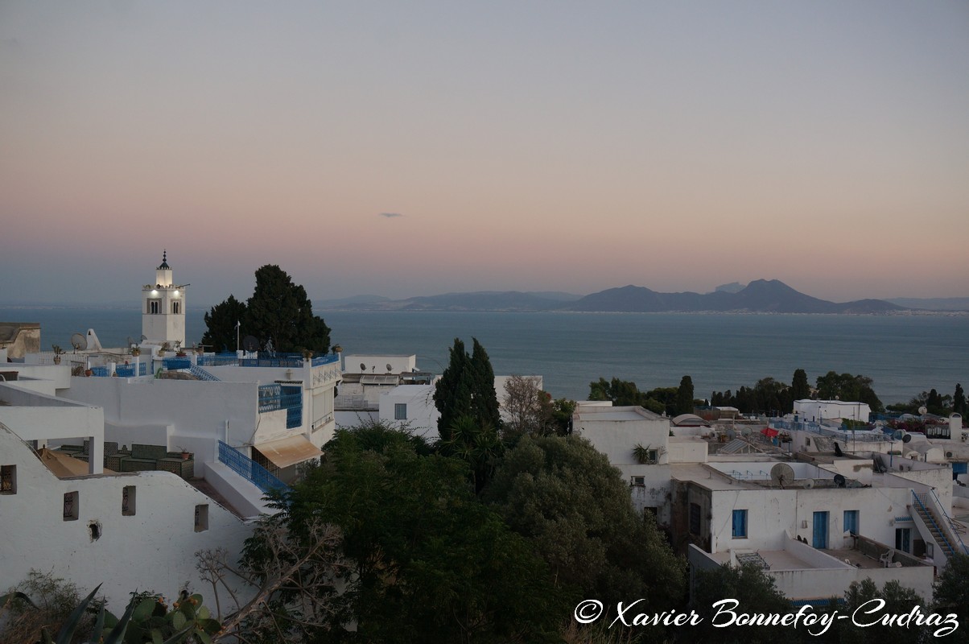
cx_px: 484
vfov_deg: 32.9
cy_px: 322
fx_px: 1089
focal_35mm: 40
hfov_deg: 48.0
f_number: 6.3
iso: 400
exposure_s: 1/60
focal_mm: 27
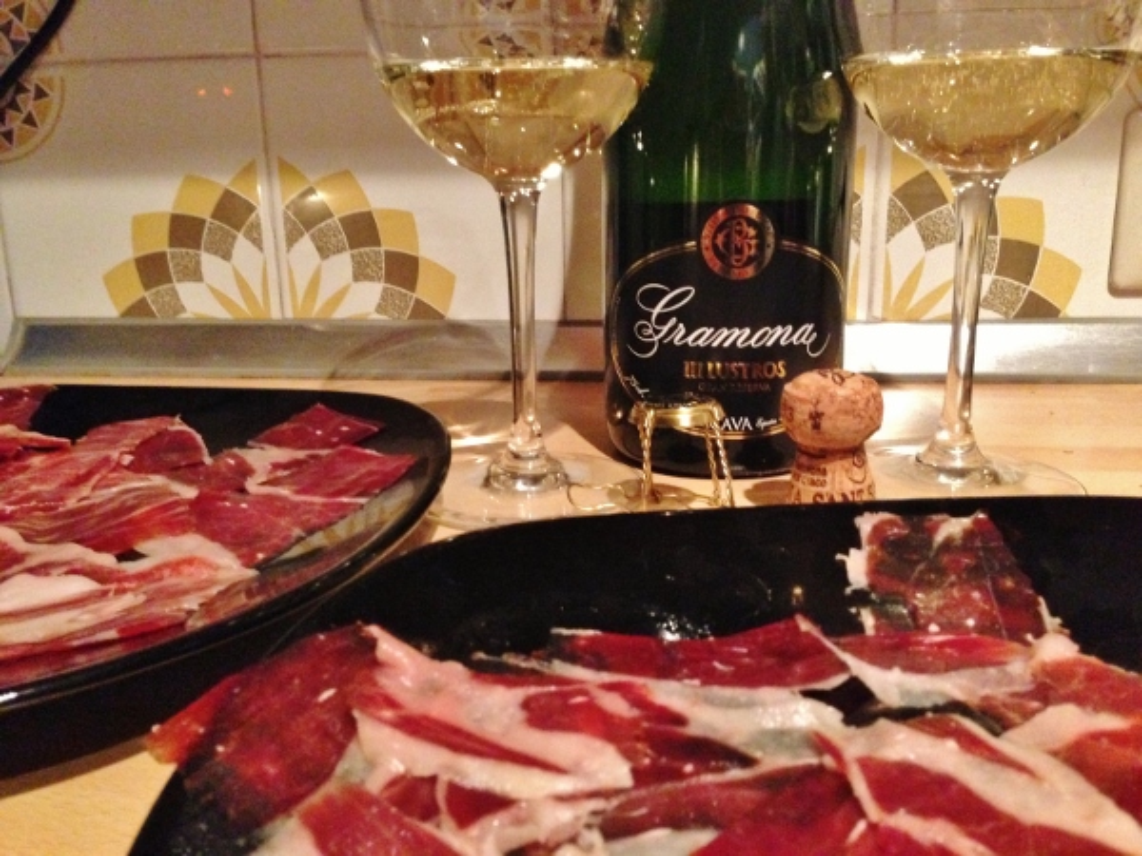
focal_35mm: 33
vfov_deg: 42.9
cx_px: 571
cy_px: 428
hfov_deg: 55.4
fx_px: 1089
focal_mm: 4.12
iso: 800
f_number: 2.4
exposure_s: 1/15
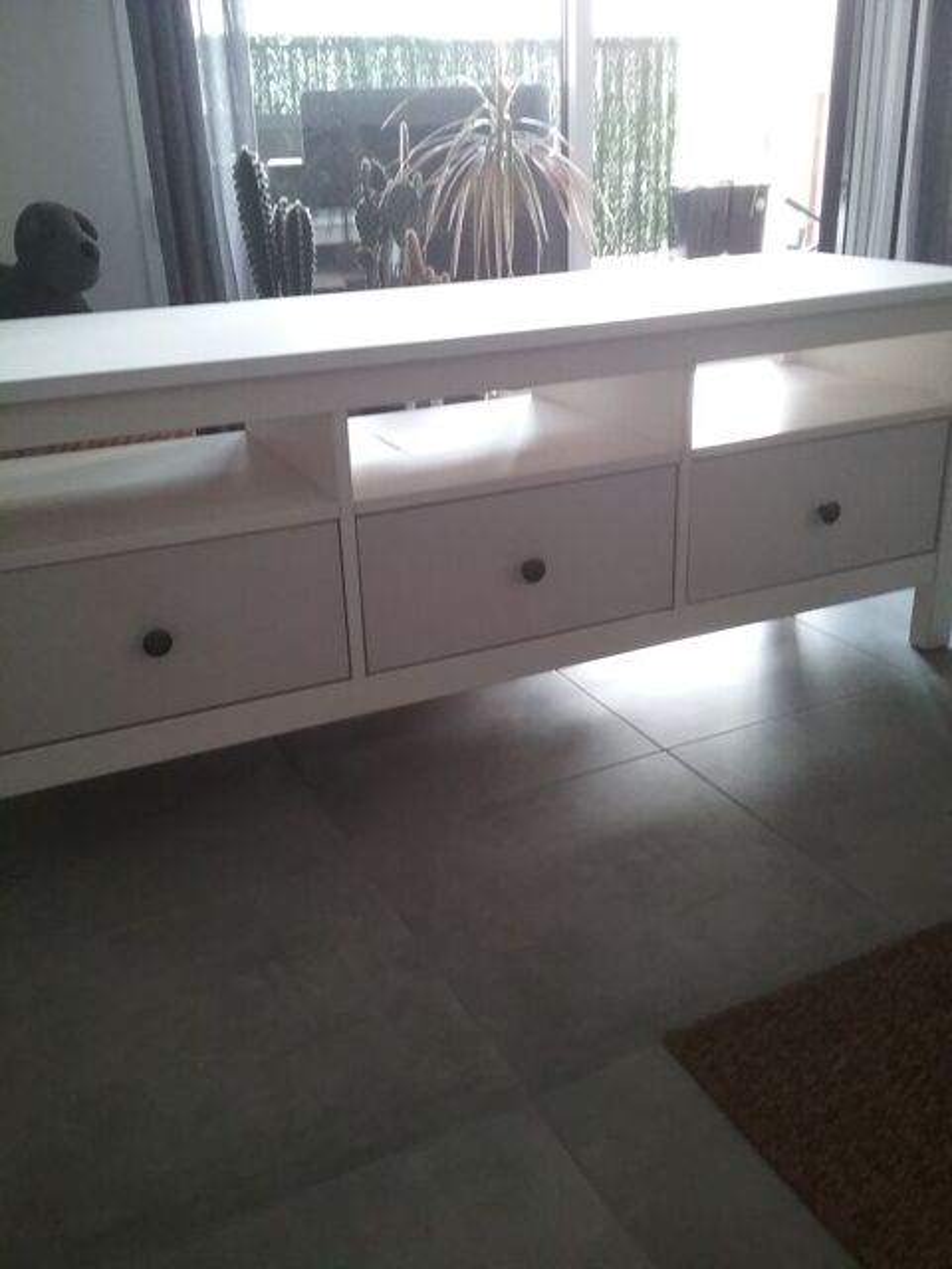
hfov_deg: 45.4
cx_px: 476
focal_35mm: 31
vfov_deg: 58.4
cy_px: 634
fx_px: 1137
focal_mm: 3.3
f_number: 2.2
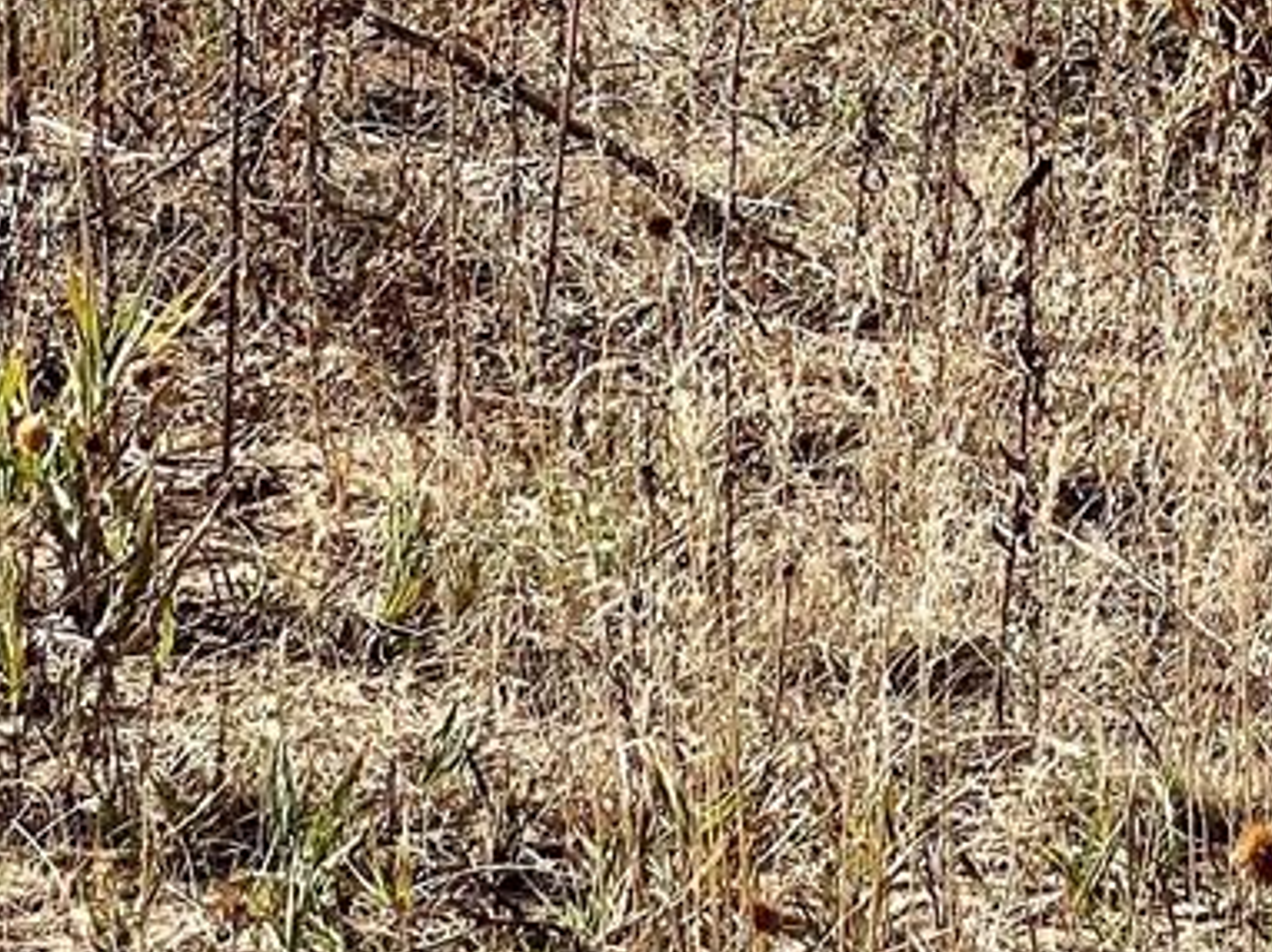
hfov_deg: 9.1
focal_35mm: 218
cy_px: -443
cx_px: 952
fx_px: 8006
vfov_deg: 6.7
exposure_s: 1/1597
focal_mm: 6
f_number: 2
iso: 25
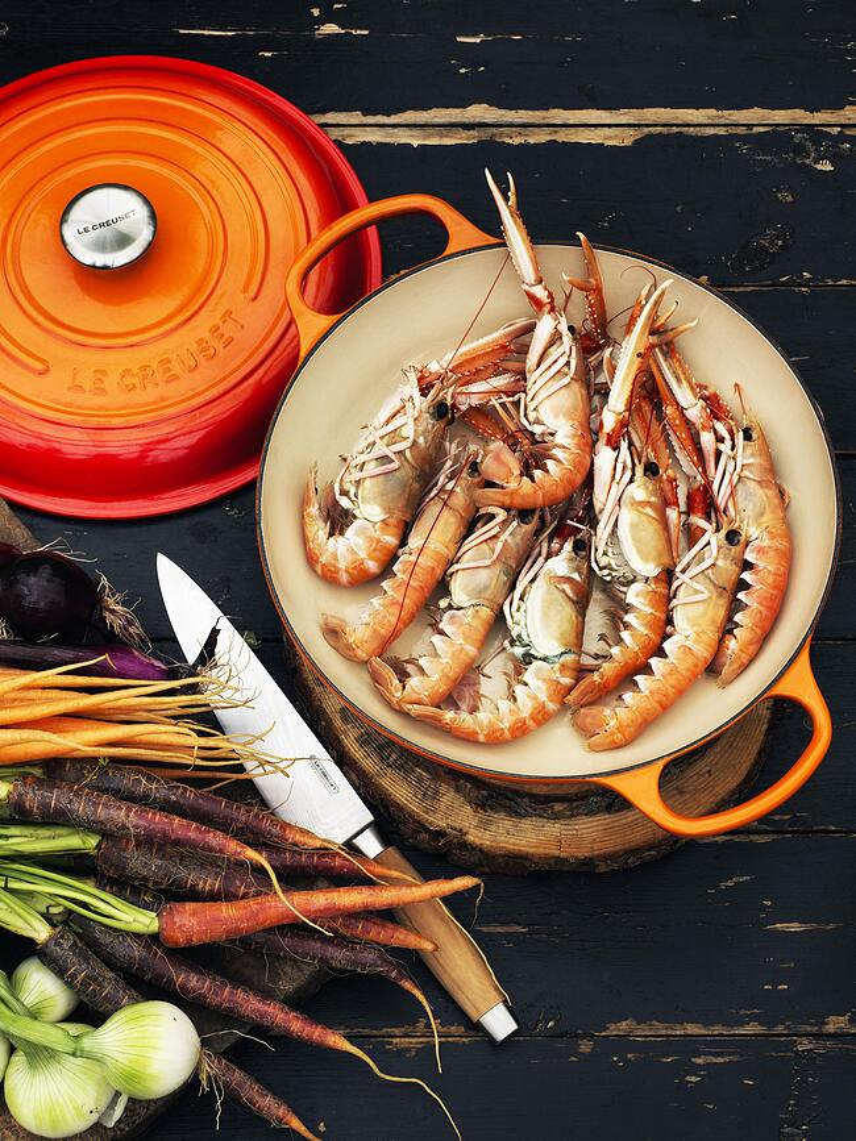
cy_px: 570
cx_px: 428
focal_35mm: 63
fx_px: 2078
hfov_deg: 23.3
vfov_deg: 30.7
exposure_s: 30
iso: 100
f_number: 16
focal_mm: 80
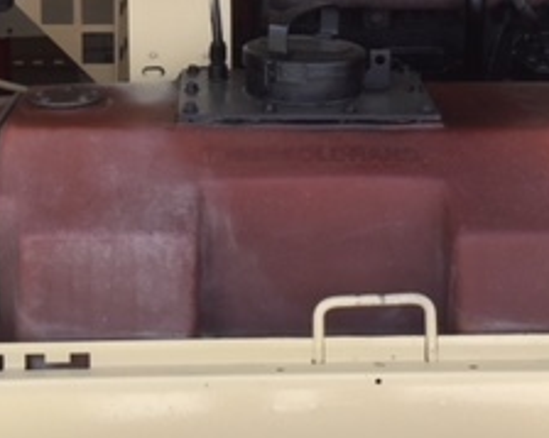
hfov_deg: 23.6
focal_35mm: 81
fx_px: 1316
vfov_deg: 18.4
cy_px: -5
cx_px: 248
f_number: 2.2
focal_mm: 4.15
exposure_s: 1/425
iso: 32
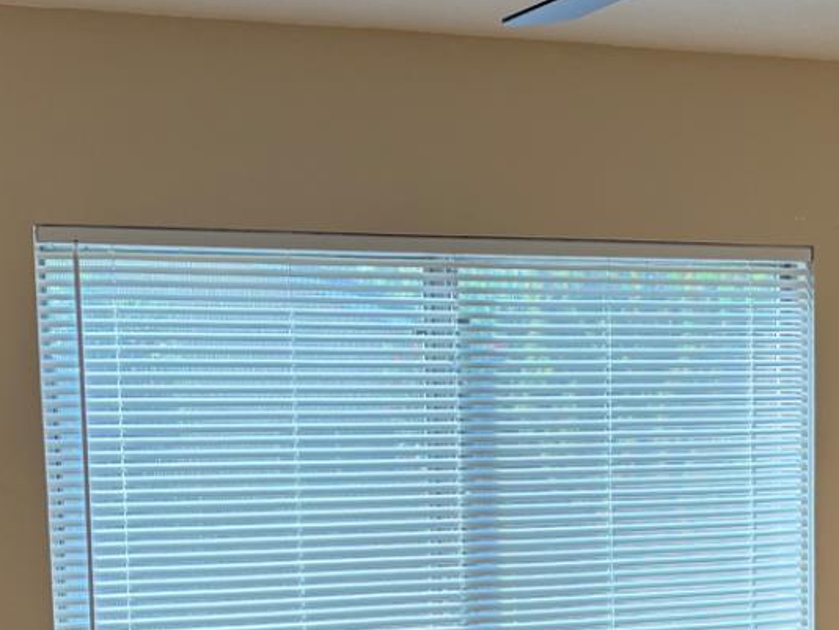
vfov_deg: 19.6
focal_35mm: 73
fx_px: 1770
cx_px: 515
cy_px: 626
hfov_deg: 26.6
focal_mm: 5.96
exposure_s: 1/187
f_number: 1.6
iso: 50
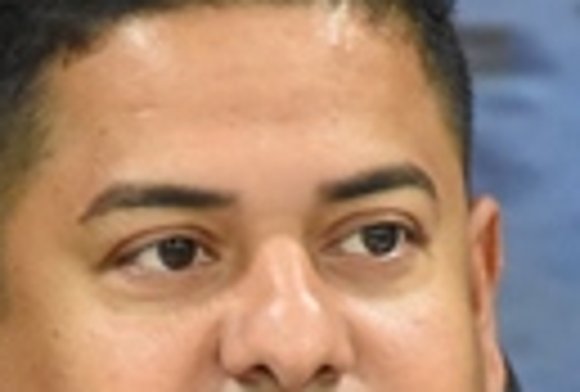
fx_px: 16798
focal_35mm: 1039
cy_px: 649
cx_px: 301
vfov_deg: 1.3
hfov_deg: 2.0
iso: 4000
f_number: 5.6
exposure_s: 1/40
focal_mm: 140
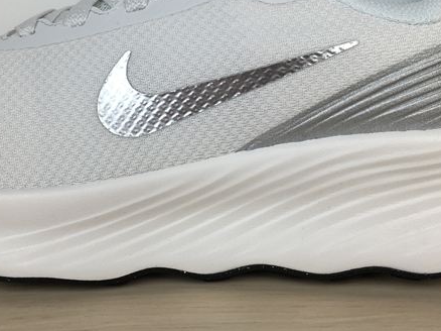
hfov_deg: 36.2
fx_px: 675
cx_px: 197
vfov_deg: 27.3
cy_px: 103
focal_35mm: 53
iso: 25
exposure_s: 1/149
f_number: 2.2
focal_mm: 4.15
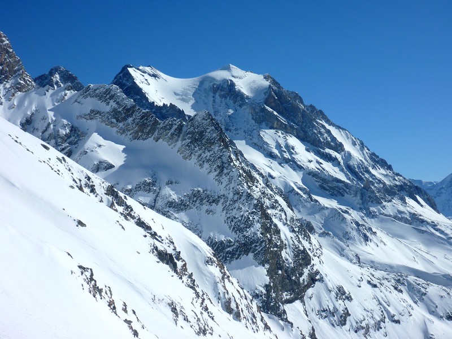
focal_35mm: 55
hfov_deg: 34.9
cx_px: 226
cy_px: 170
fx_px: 718
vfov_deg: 26.6
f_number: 14
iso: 80
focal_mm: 9.8
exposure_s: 1/160
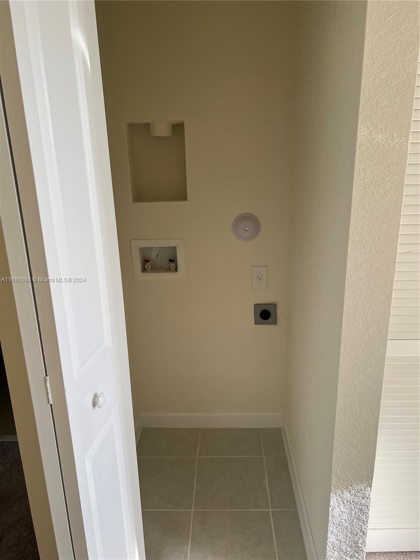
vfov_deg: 67.3
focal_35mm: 26
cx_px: 210
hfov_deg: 53.1
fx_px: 421
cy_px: 280
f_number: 1.5
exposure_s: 1/121
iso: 64
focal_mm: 5.7
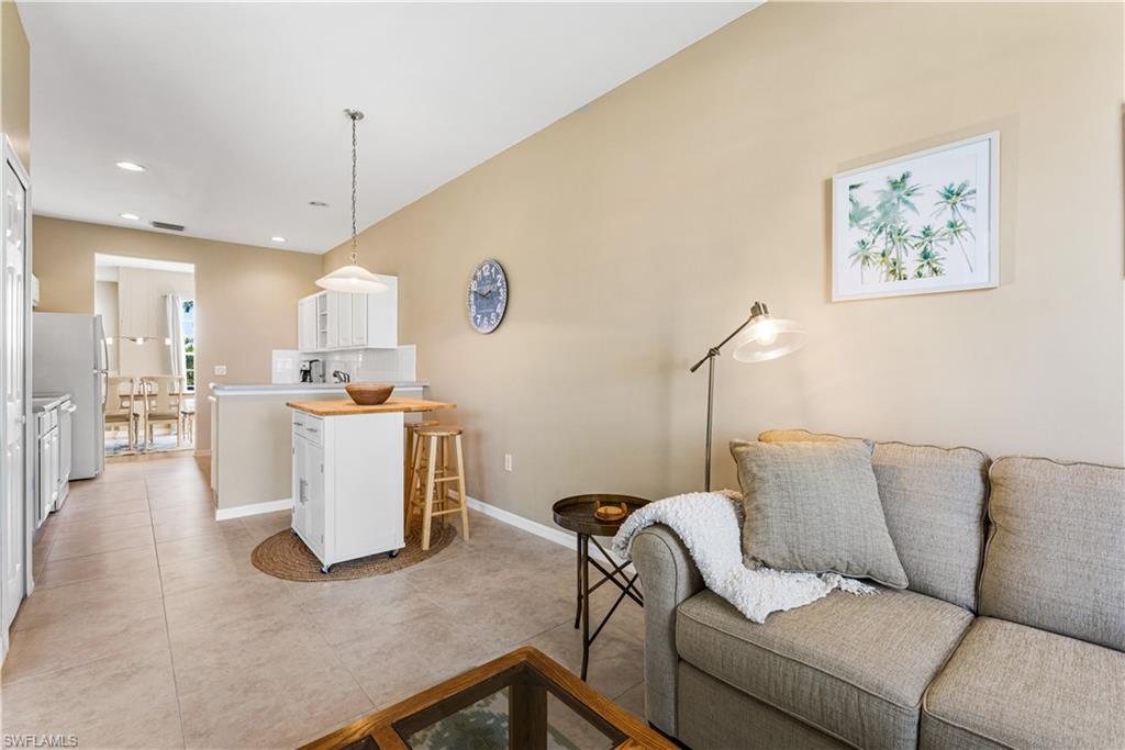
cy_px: 375
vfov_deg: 74.5
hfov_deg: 97.4
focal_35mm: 16
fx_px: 494
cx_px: 562
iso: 400
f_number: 8
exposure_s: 1/15
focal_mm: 15.8
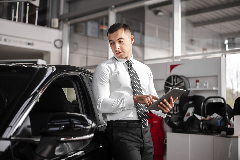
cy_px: 80
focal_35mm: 50
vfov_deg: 27.0
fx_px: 333
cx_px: 120
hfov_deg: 39.6
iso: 100
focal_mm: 50
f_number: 2.5
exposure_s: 1/400
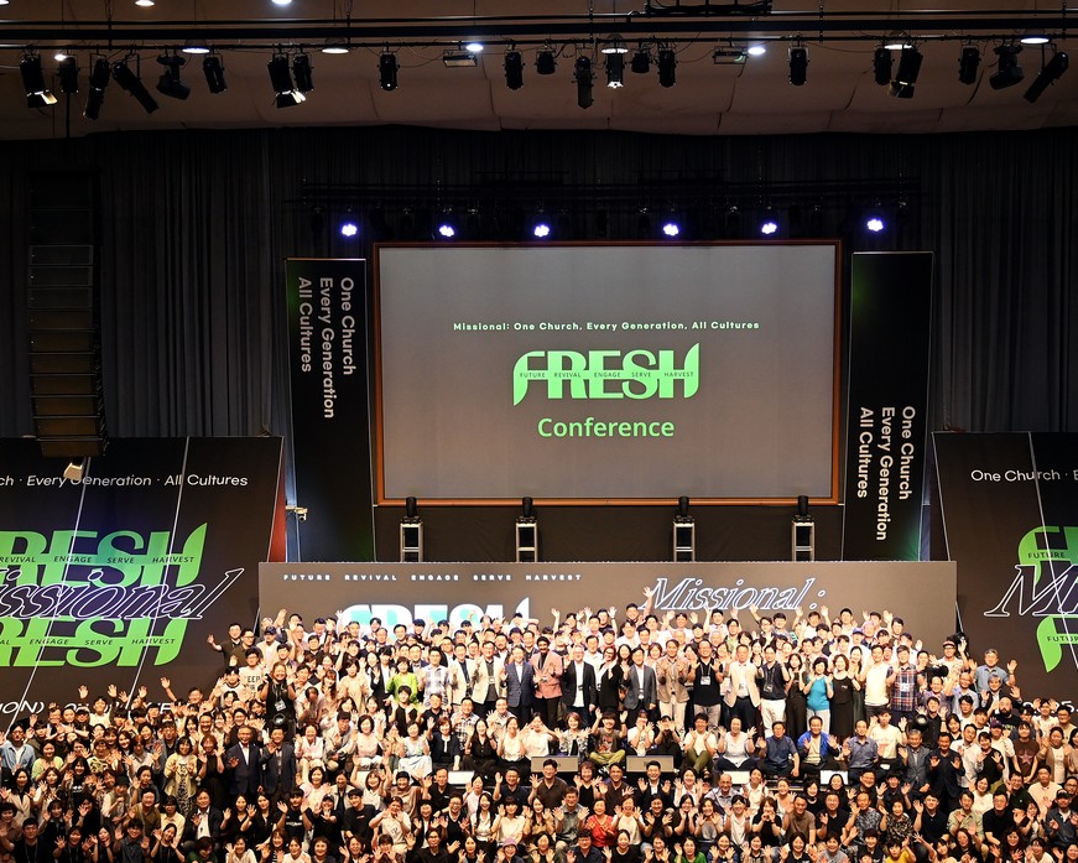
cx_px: 573
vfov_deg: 29.3
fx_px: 1649
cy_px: 417
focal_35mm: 52
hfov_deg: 36.2
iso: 800
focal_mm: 25
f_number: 4.2
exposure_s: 1/60
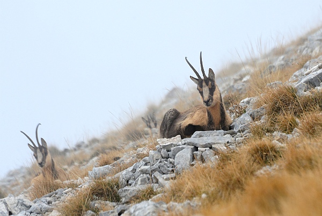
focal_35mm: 300
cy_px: 108
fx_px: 2687
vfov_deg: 4.6
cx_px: 161
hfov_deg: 6.9
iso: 800
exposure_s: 1/500
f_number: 11
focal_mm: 300
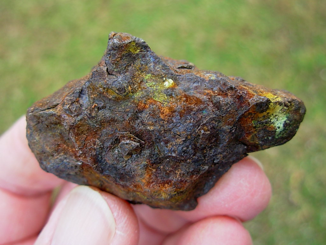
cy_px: 122
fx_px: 358
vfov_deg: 37.7
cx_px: 163
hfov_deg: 49.0
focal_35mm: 38
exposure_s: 1/111
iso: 50
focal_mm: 6.3
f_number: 2.9
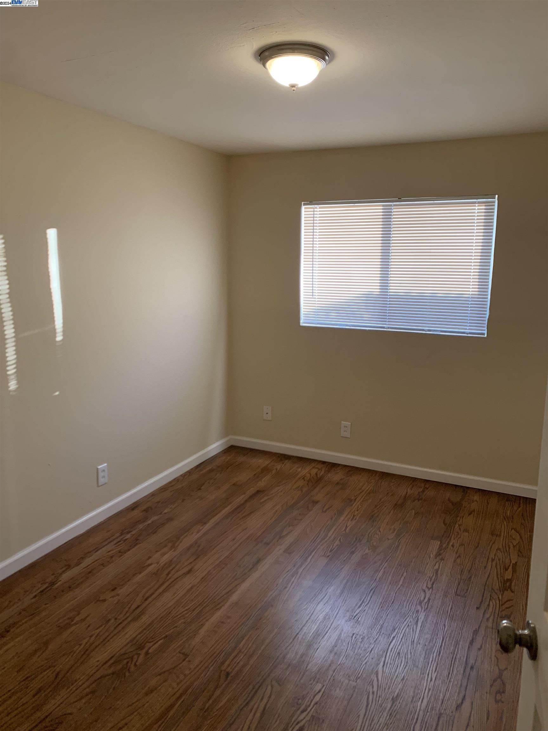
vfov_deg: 67.3
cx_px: 274
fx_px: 549
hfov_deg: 53.1
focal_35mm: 26
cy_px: 366
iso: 64
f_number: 1.8
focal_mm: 4.25
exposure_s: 1/120
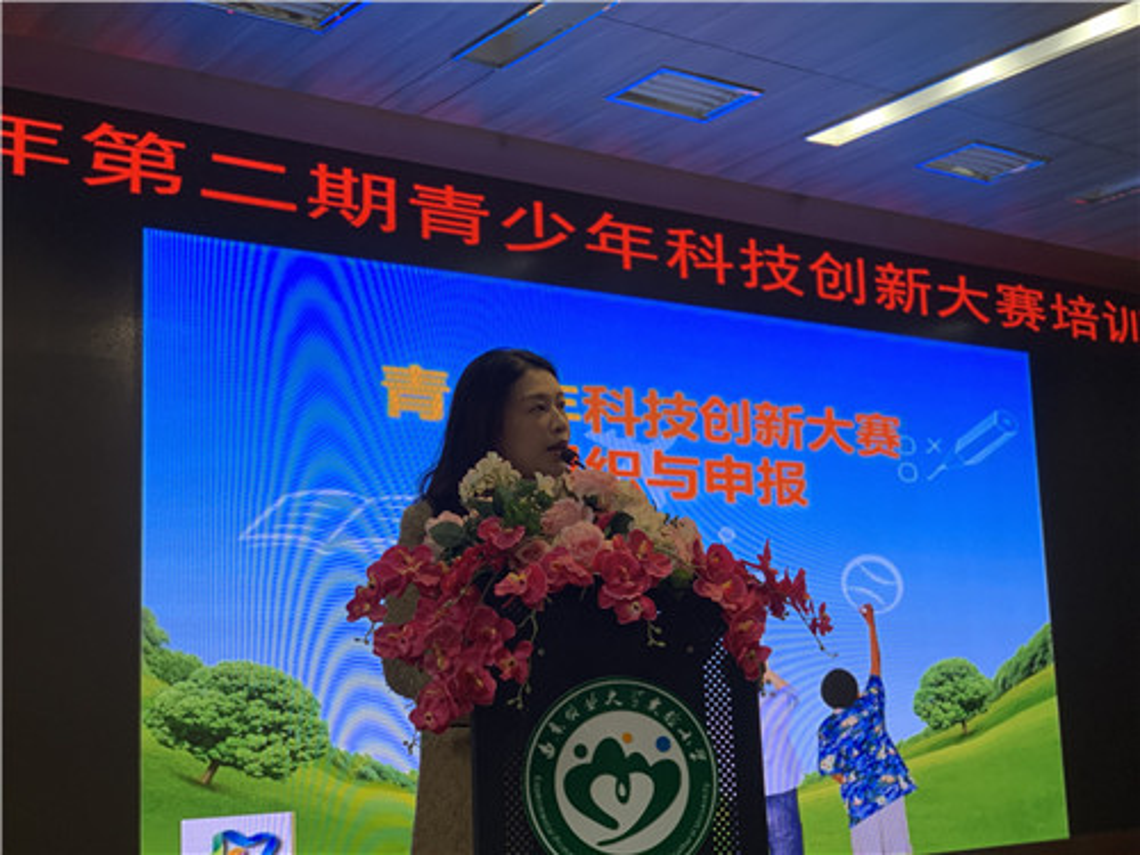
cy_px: 428
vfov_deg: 28.0
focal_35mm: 52
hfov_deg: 36.8
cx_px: 570
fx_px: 1713
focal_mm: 6
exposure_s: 1/100
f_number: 2.4
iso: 80
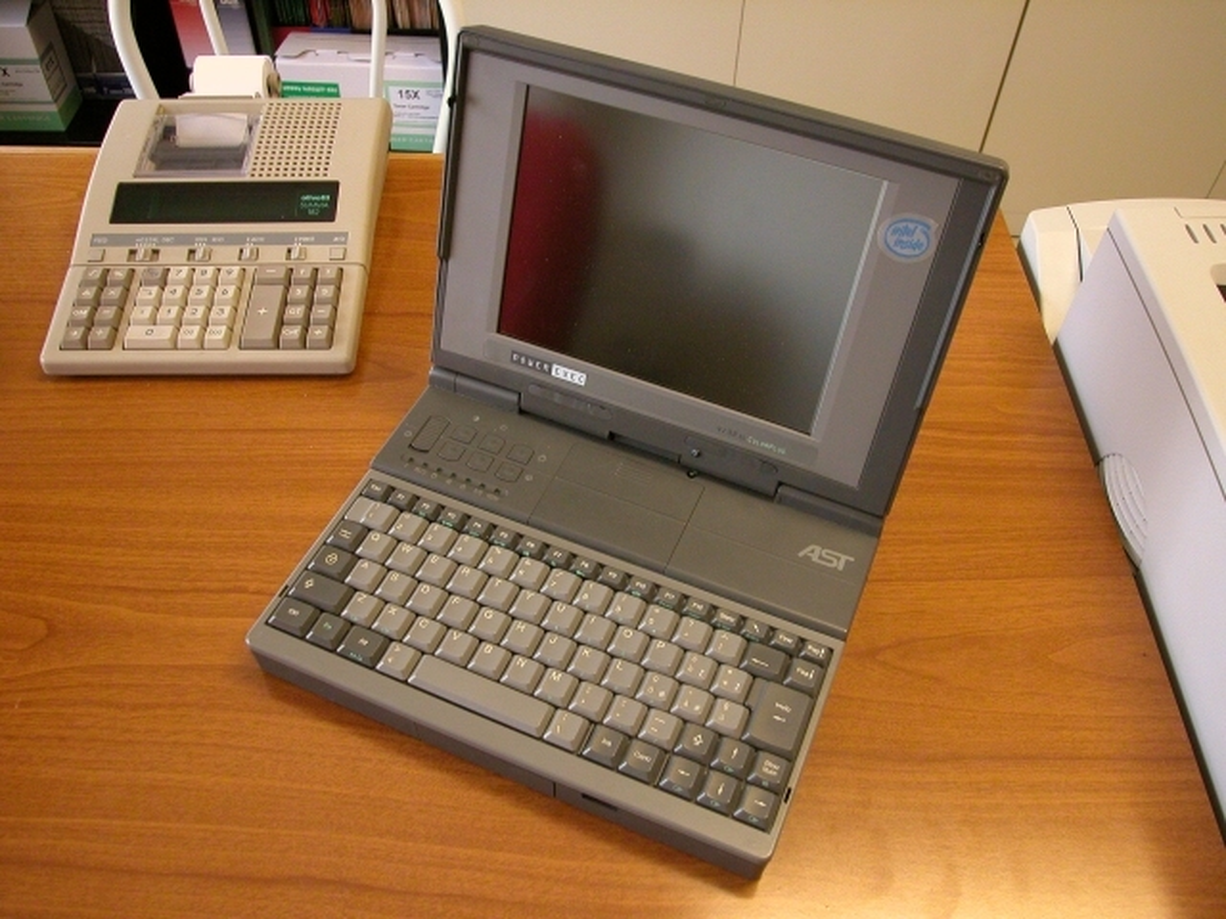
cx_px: 613
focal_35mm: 28
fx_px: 992
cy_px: 460
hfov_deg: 63.4
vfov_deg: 49.7
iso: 400
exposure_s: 1/70.7
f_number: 3.1
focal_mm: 7.1
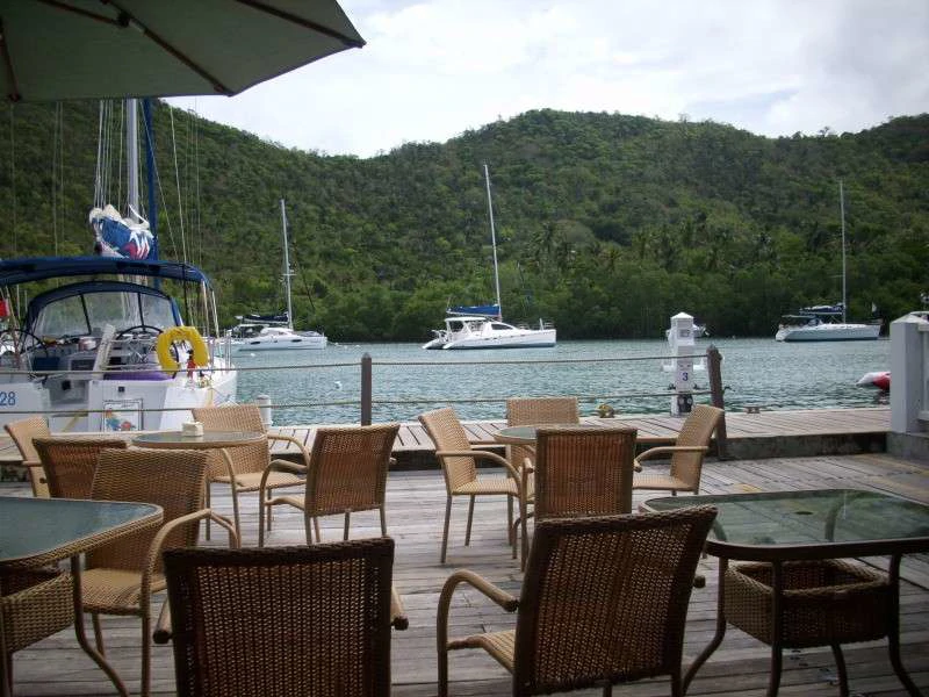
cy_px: 348
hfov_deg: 58.4
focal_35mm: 31
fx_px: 832
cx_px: 464
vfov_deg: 45.4
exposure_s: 1/261
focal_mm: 6.2
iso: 50
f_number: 5.6
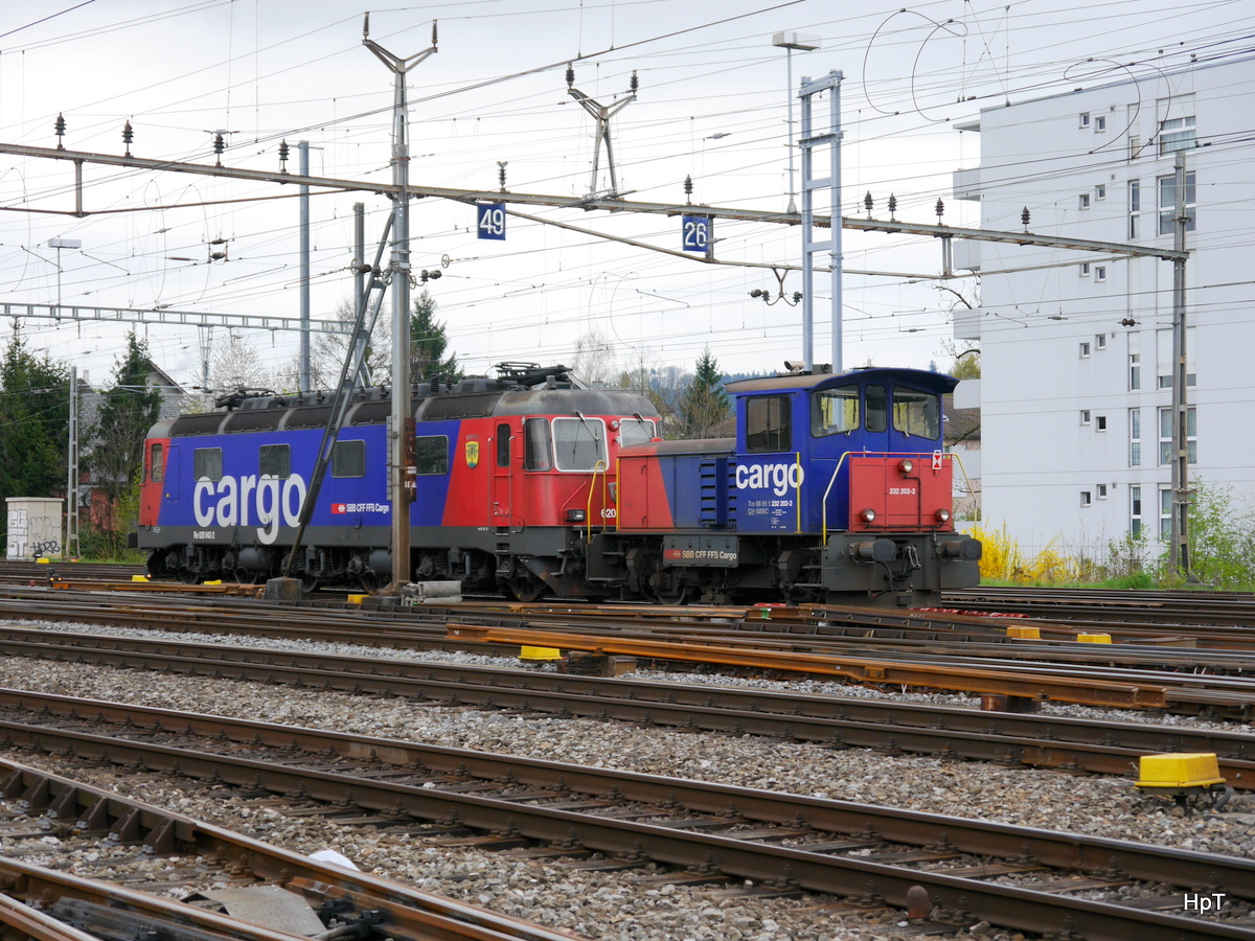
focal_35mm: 74
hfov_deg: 26.3
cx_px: 628
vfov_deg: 19.9
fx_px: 2683
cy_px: 470
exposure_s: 1/160
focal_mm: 37
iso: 160
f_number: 5.6
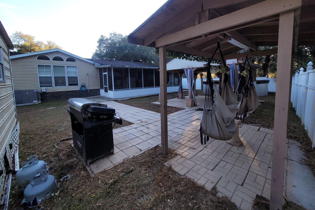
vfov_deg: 80.8
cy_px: 91
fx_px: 122
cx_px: 159
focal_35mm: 14
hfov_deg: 104.3
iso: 40
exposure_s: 1/141
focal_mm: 1.74
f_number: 2.2
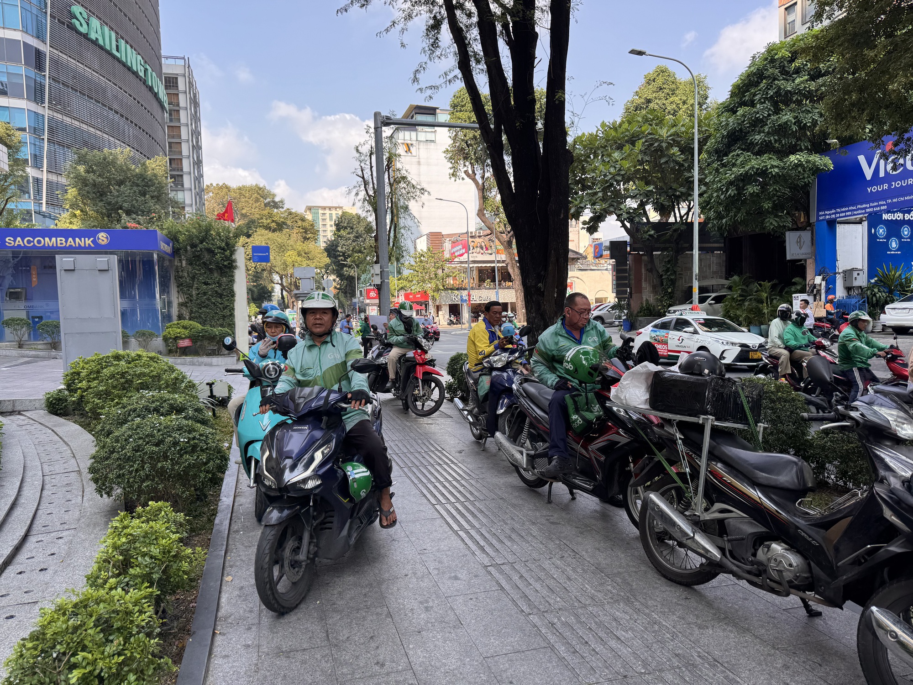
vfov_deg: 56.8
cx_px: 456
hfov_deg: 71.6
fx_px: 633
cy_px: 342
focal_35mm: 24
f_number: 1.78
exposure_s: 1/876
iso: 80
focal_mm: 6.76
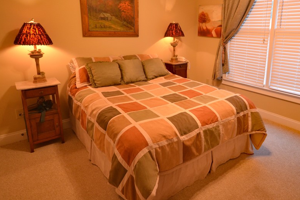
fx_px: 208
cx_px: 187
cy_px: 70
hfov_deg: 70.4
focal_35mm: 25
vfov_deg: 50.5
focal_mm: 12
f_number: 4.5
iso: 800
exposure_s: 1/25
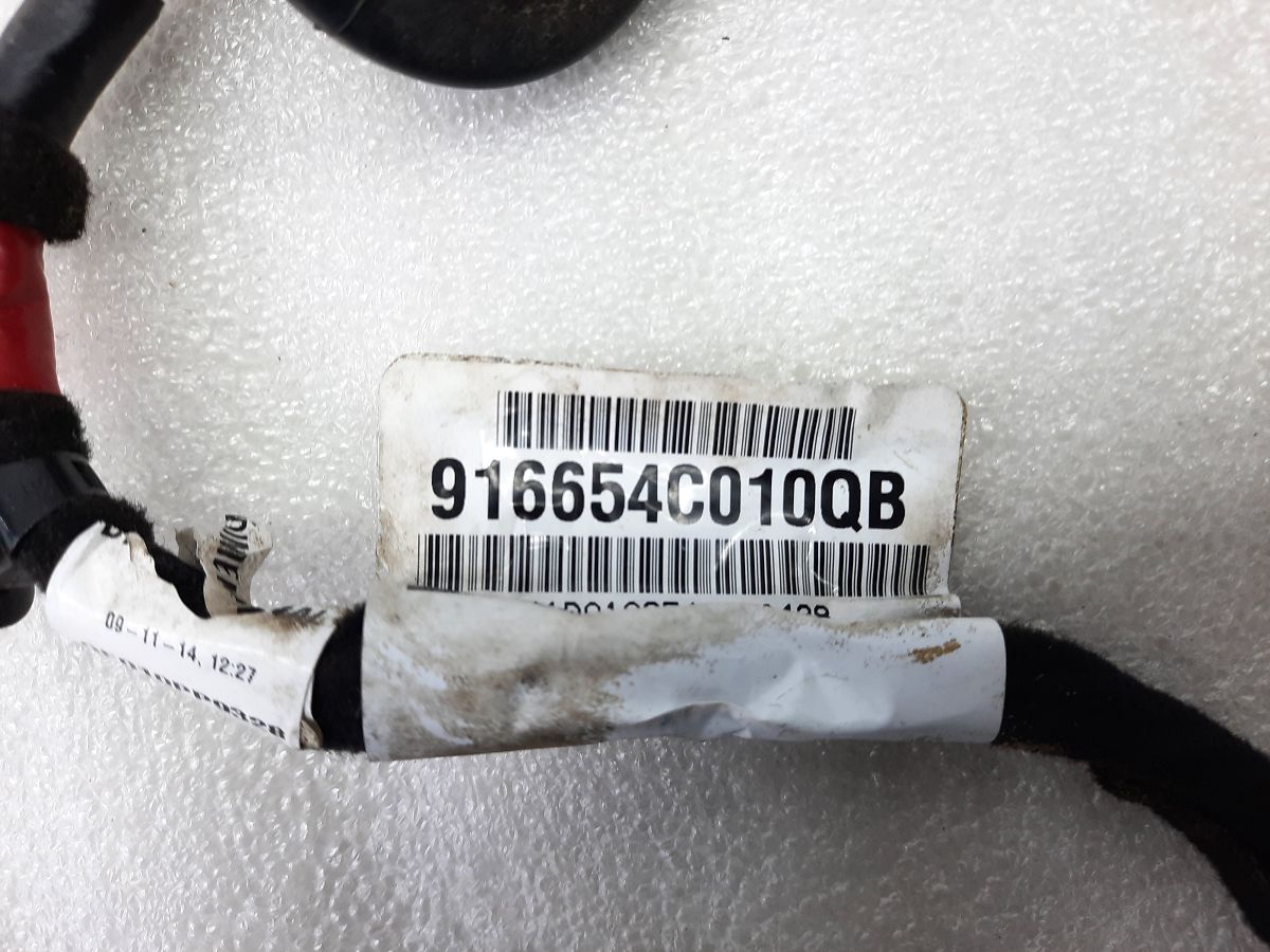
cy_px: 476
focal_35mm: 25
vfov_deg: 54.9
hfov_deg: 69.4
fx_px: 917
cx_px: 635
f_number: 2
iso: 125
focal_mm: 4.6
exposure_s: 1/60
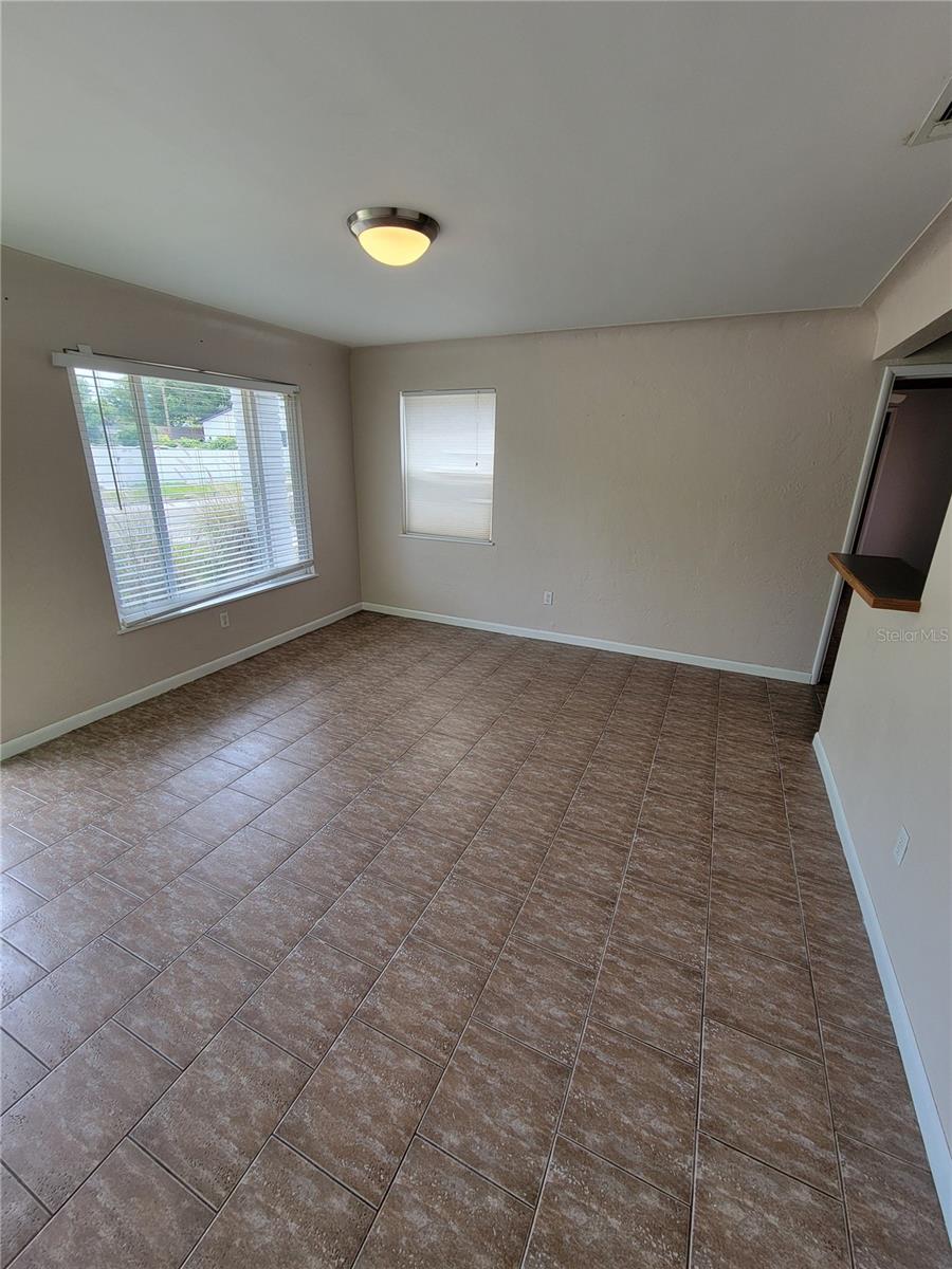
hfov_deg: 89.9
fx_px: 477
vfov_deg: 106.2
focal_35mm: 13
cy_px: 634
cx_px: 476
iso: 100
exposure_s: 1/120
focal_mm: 2.2
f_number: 2.2
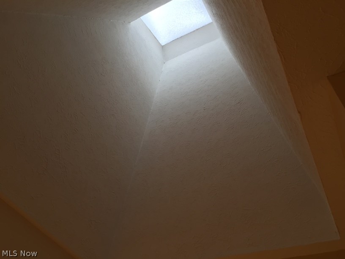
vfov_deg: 48.2
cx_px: 172
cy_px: 130
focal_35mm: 29
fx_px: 289
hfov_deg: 61.7
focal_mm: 4.15
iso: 32
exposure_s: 1/40
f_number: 2.2
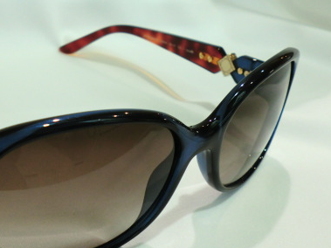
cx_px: 55
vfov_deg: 27.0
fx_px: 516
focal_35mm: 54
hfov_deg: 34.2
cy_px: 147
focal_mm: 5.8
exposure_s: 1/60
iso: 100
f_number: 3.5
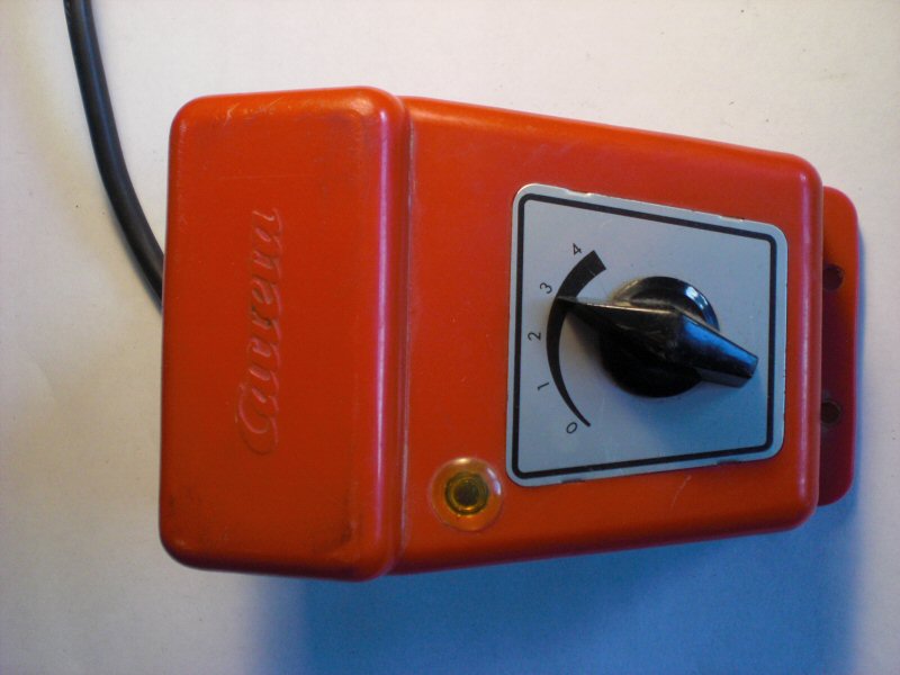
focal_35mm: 38
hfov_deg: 49.0
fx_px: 988
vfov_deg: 37.7
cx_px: 450
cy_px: 338
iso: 200
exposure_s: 1/100
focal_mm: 6.3
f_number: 3.1
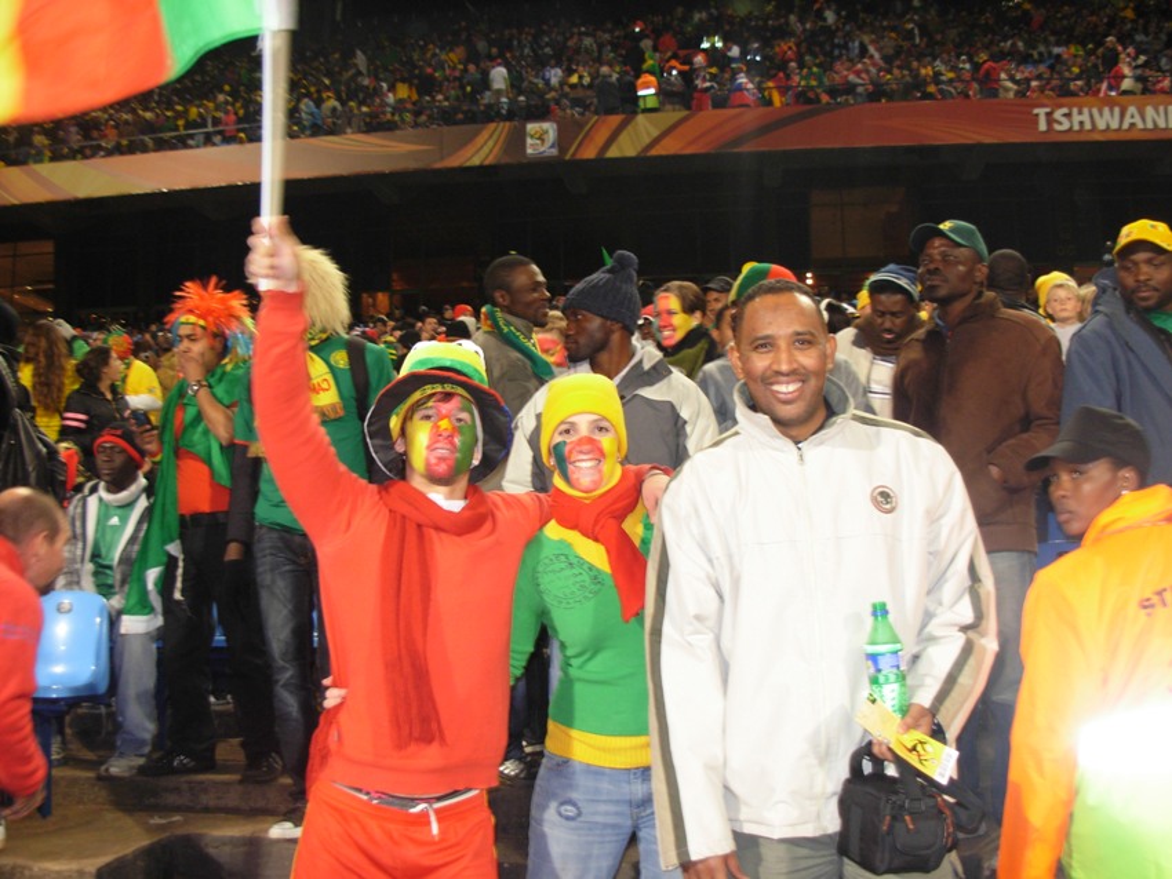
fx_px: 1287
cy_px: 440
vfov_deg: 37.7
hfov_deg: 49.0
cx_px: 586
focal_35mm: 38
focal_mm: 6.3
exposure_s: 1/46.5
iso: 163
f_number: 2.9
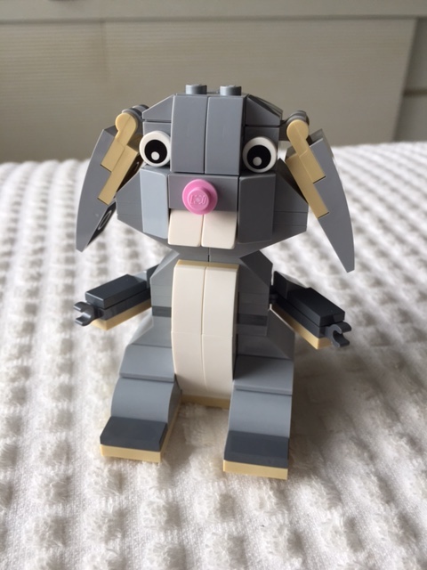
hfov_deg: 48.2
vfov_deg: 61.7
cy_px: 285
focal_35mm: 29
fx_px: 477
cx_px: 214
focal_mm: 4.15
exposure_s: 1/60
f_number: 2.2
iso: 40
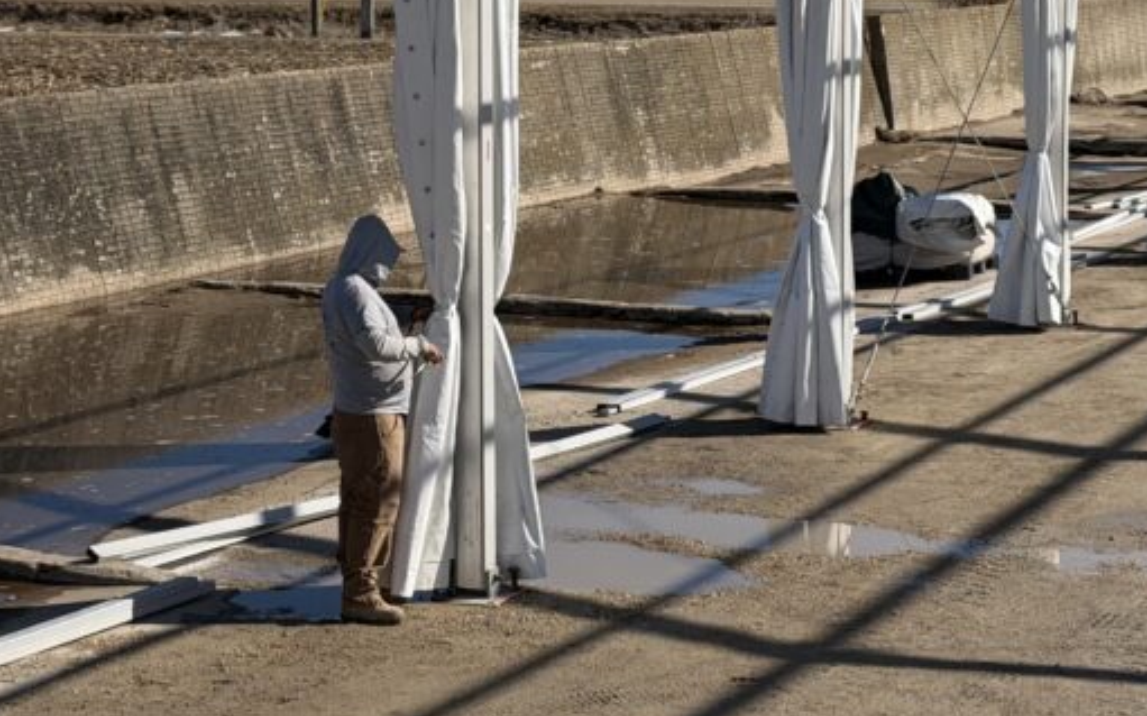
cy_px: 236
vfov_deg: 12.8
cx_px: 413
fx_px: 3187
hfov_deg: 20.4
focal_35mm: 102
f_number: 1.78
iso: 64
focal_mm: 6.76
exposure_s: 1/7143
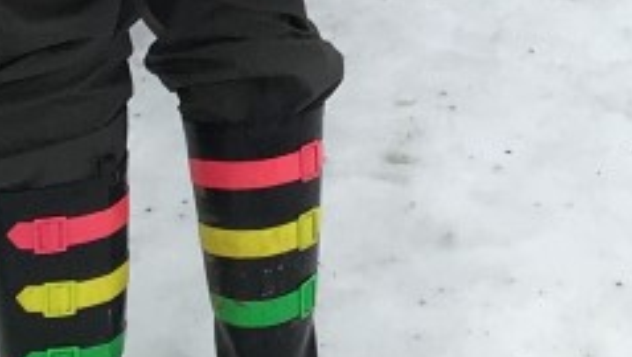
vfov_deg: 5.8
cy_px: -846
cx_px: 933
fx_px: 3187
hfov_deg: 10.9
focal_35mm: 190
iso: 25
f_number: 2.2
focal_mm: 4.15
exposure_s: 1/437
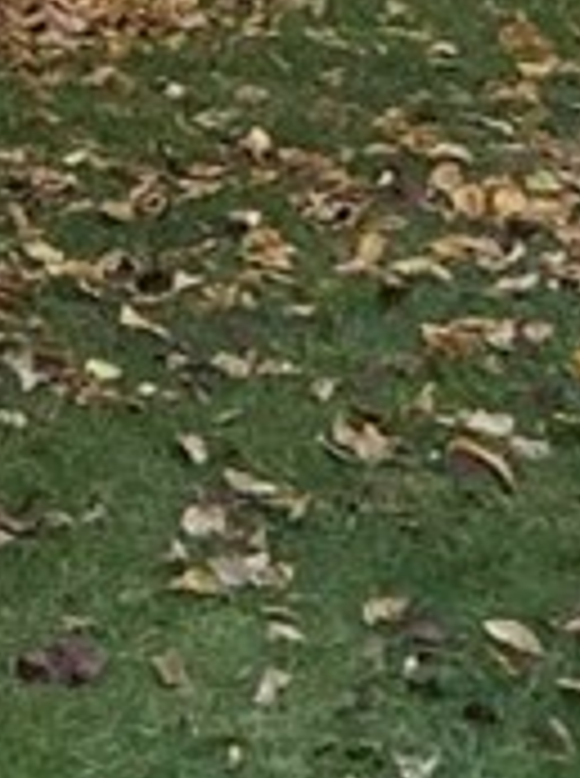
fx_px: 3857
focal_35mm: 172
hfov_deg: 8.3
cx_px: -396
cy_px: -517
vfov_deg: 10.9
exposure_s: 1/211
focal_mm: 3
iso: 20
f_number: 1.8
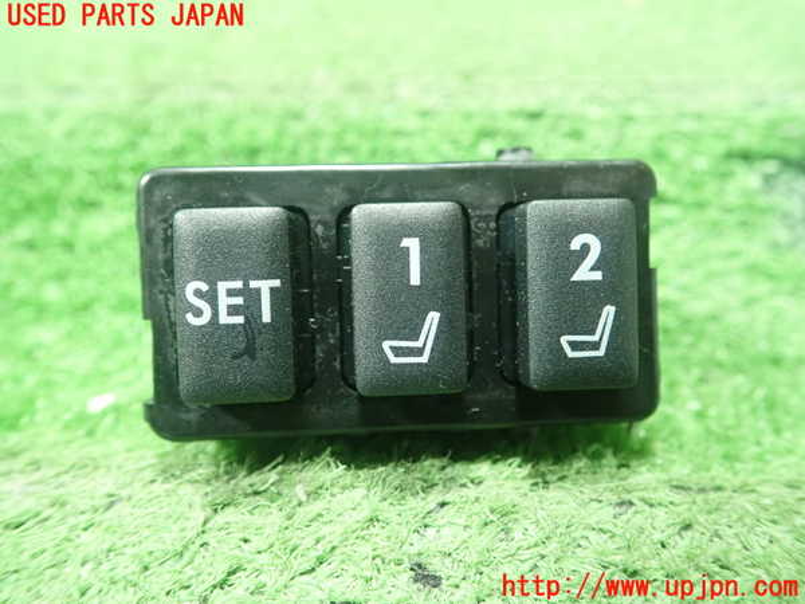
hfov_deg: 60.0
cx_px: 402
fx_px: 698
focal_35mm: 30
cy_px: 302
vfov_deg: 46.8
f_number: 2.3
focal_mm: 5.5
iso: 800
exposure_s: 1/60
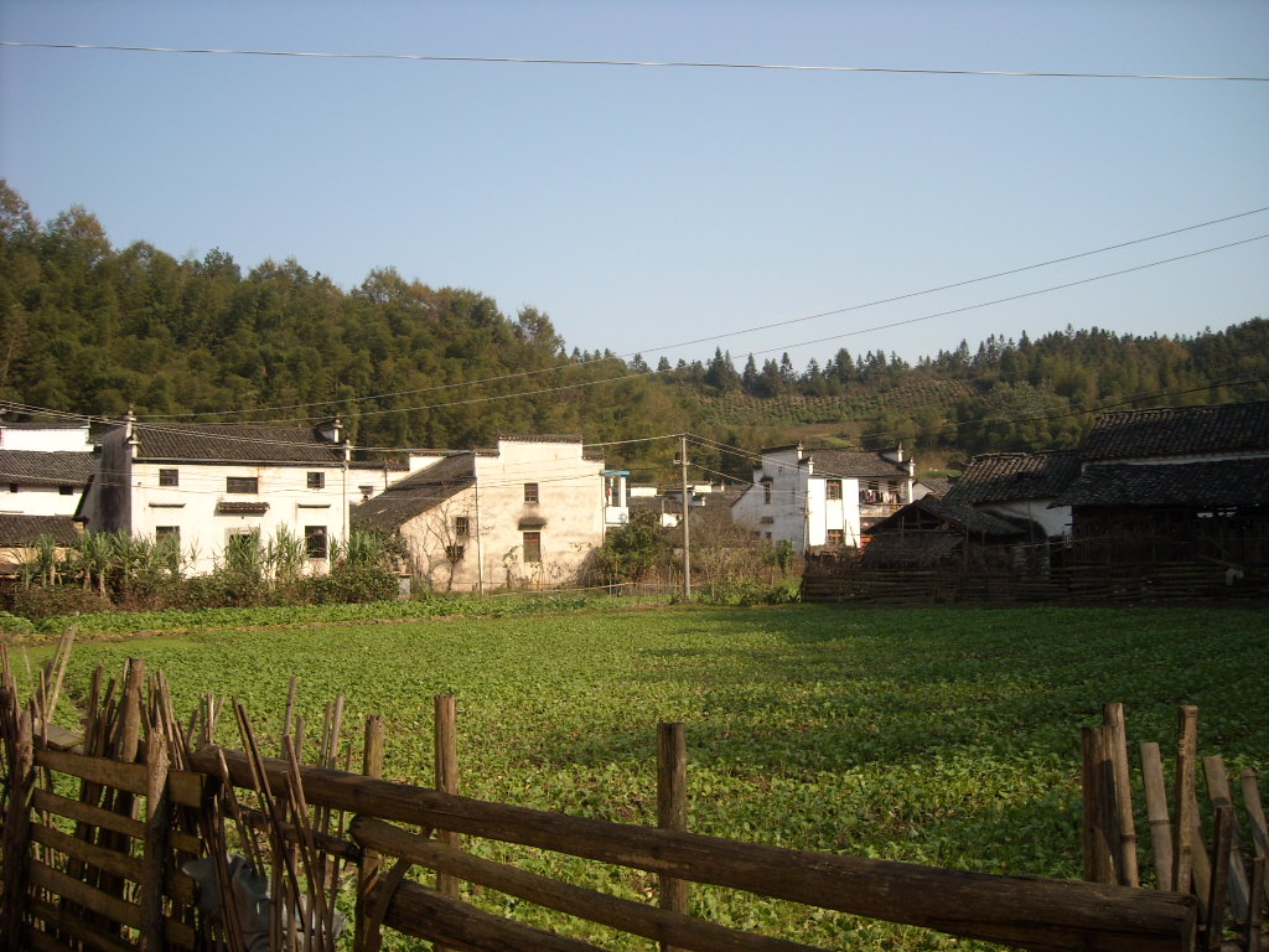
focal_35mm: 35
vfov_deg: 40.7
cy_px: 476
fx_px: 1283
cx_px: 634
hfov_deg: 52.6
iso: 64
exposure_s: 1/228
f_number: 5.6
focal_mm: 5.7
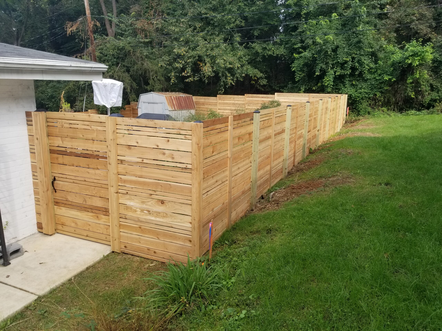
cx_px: 221
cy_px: 166
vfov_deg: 53.1
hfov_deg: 67.3
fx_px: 332
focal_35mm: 26
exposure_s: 1/804
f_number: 1.7
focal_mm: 4.25
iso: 50
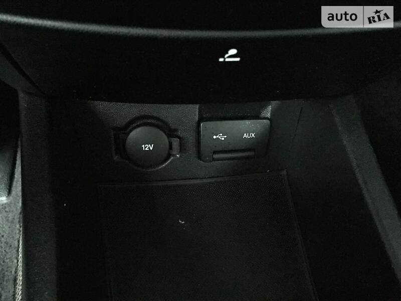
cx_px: 200
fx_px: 336
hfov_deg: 61.7
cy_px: 150
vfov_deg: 48.2
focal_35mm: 29
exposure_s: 1/17
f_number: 2.2
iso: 2000
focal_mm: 4.2
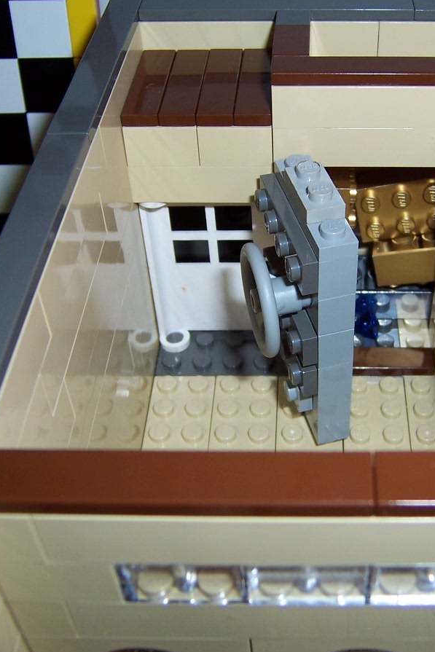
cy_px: 326
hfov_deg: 29.1
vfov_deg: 42.7
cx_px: 281
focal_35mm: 46
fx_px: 833
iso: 80
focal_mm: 5.5
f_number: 2.8
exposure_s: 1/60
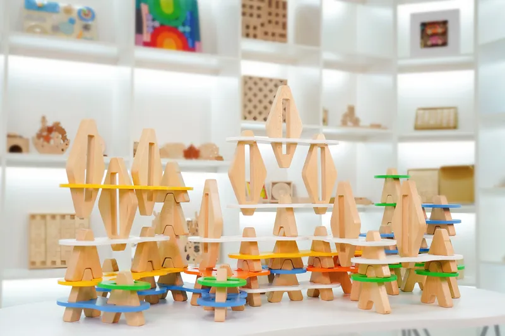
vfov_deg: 31.1
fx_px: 603
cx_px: 252
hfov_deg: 45.5
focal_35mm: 43
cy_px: 168
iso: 640
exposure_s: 1/200
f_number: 4
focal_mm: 43
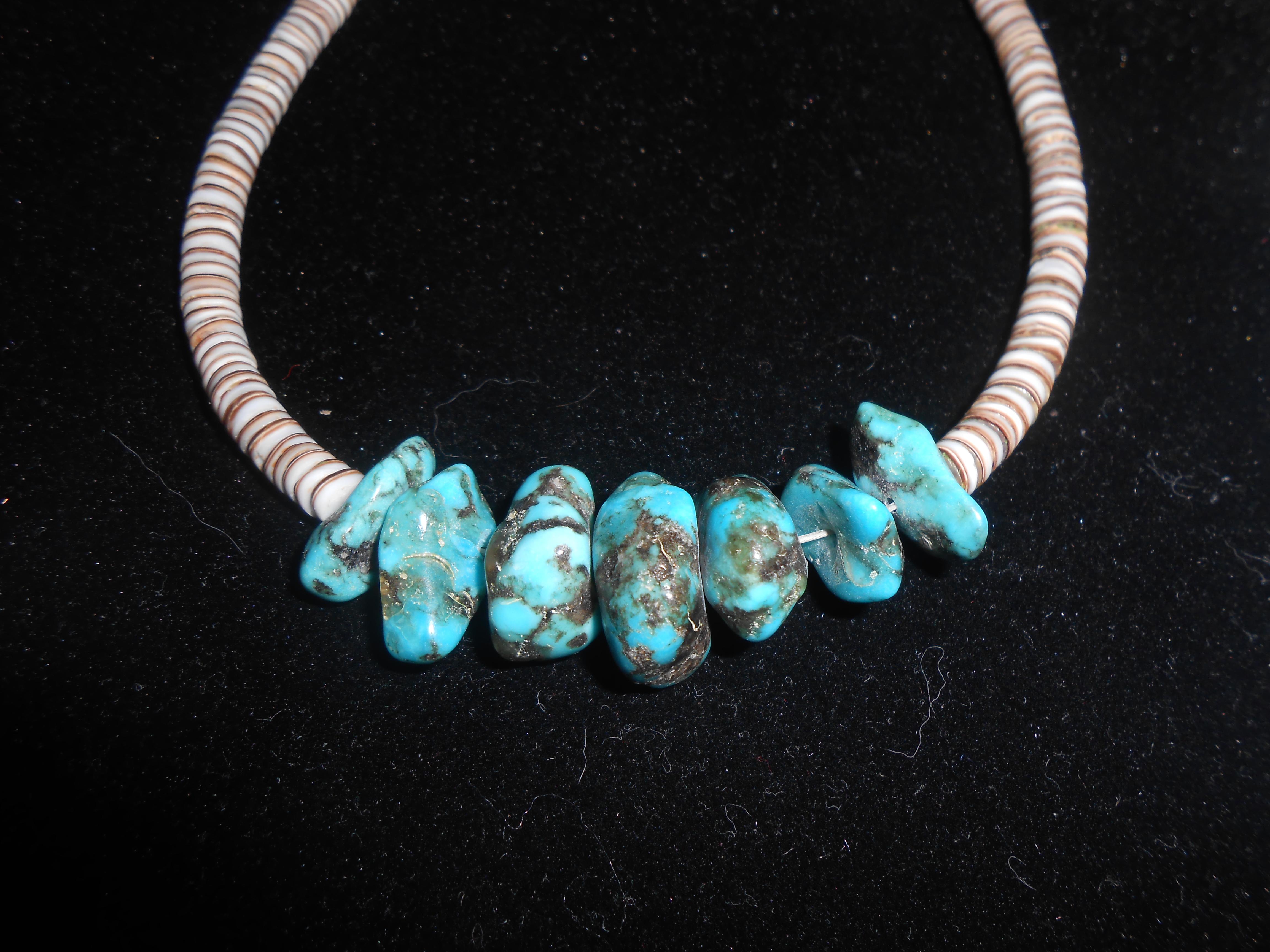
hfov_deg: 67.3
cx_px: 635
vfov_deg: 53.1
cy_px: 476
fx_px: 954
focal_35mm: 26
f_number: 11.5
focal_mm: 4.6
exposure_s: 1/25
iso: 80
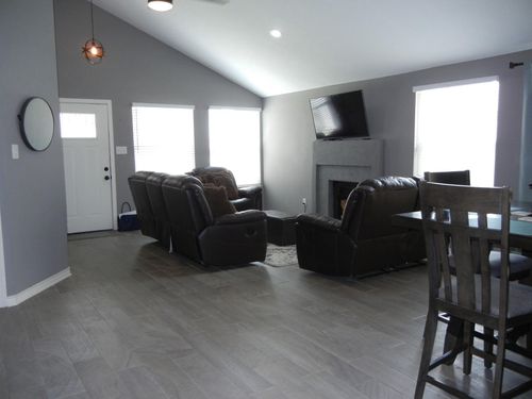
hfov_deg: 60.0
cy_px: 200
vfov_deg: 46.8
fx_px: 461
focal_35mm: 30
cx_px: 266
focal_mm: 5.4
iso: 400
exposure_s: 1/60.5
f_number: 3.5
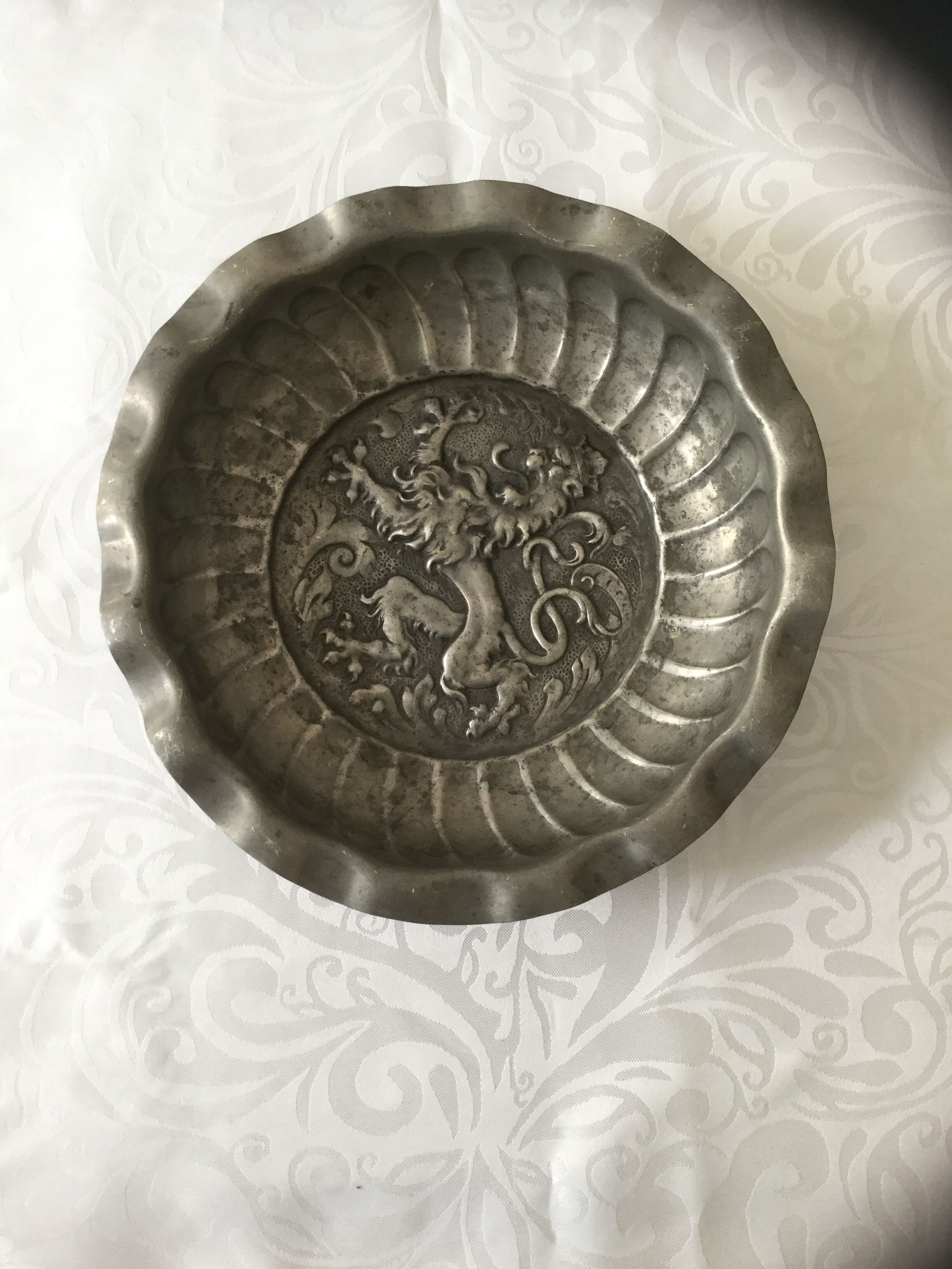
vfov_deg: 58.4
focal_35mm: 31
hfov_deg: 45.4
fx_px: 1137
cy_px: 634
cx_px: 476
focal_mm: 3.3
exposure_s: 1/33
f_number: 2.4
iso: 64
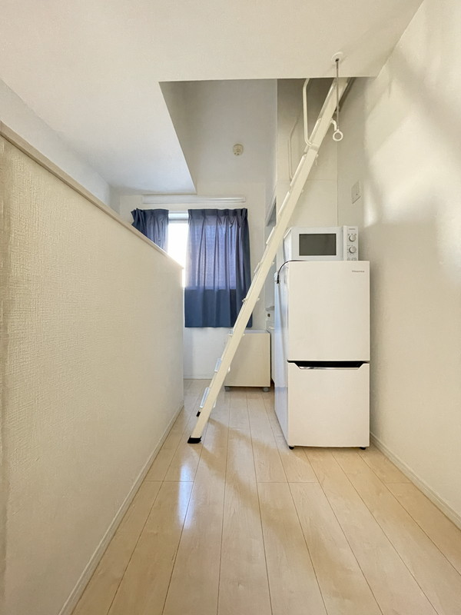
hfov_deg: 85.7
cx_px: 230
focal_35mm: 14
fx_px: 249
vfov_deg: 102.1
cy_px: 308
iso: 1250
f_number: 2.4
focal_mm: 1.55
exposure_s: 1/40
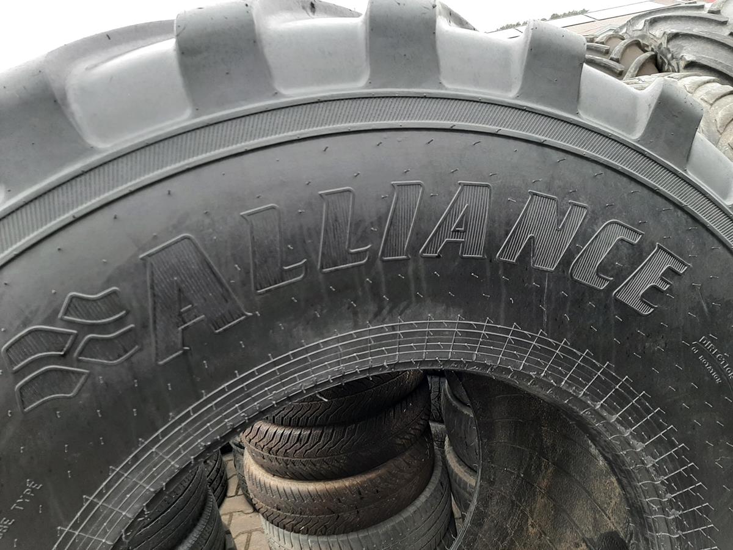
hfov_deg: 67.3
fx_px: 551
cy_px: 275
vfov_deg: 53.1
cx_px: 366
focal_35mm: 26
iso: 64
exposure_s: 1/50
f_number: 1.7
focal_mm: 3.93
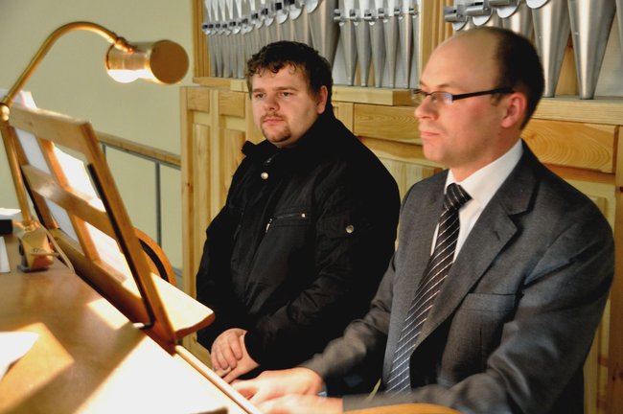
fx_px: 934
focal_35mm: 54
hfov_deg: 36.9
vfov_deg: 25.0
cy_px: 207
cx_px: 312
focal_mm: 36
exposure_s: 1/10
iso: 1600
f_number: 4.5
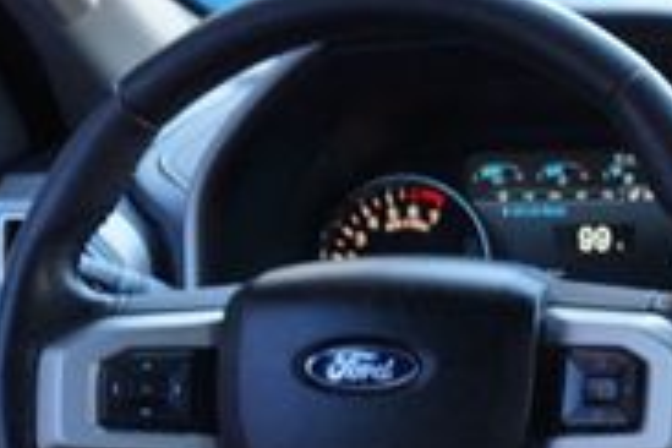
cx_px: 782
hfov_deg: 16.3
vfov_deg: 11.3
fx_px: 2254
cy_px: 367
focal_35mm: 121
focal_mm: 23
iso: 500
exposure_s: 1/60
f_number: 4
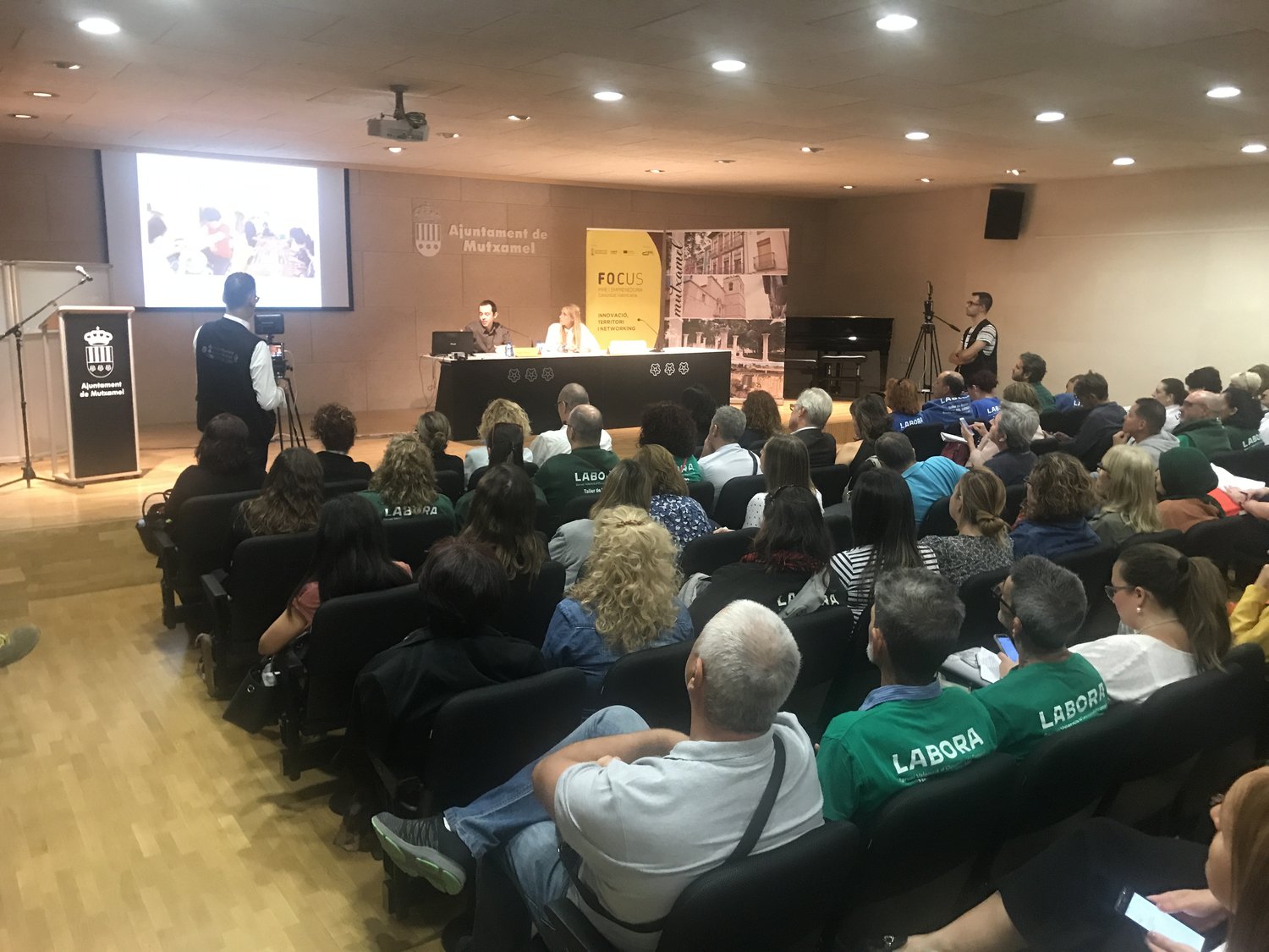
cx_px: 634
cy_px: 476
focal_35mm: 28
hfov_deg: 63.4
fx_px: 1026
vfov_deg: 49.7
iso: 100
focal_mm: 3.99
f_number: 1.8
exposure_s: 1/15
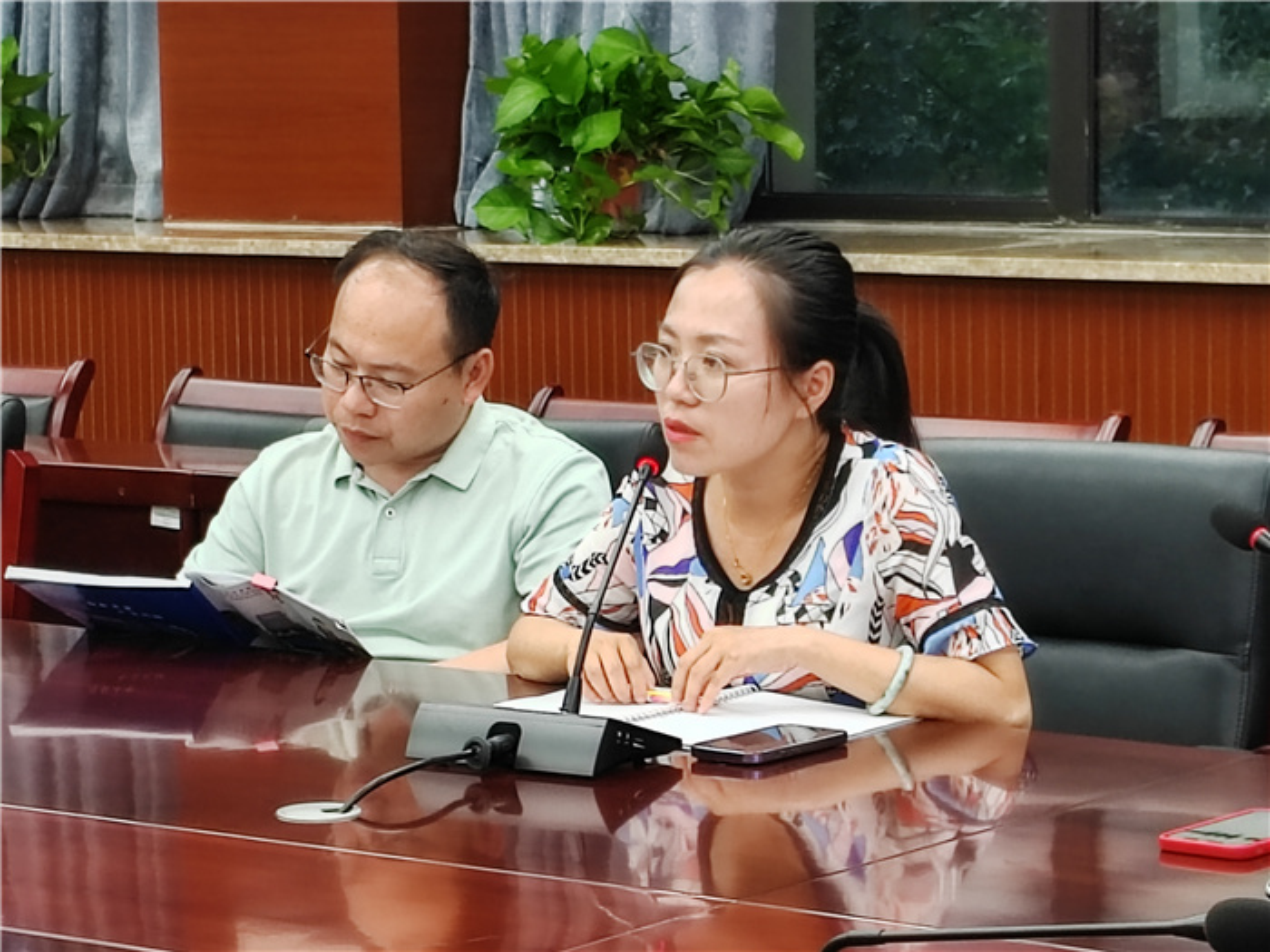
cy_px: 476
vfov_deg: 12.8
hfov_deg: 17.0
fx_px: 4256
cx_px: 635
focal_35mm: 116
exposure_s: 1/100
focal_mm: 5.52
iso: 400
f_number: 1.9
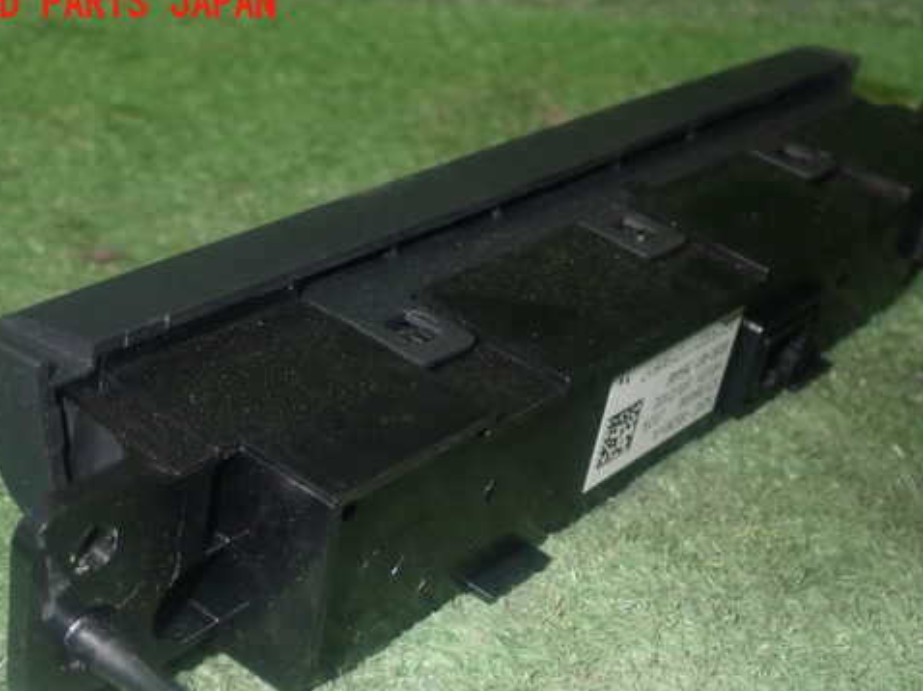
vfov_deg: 24.8
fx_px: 1572
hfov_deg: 32.7
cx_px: 504
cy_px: 415
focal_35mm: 59
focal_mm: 8.4
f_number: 9
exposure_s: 1/50
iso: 800
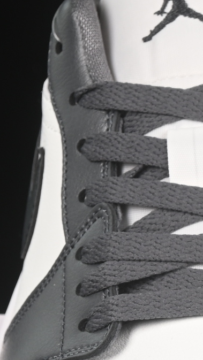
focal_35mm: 325
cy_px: 360
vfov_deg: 6.6
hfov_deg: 3.7
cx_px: 350
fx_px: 3107
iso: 160
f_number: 7.1
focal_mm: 50
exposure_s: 1/60
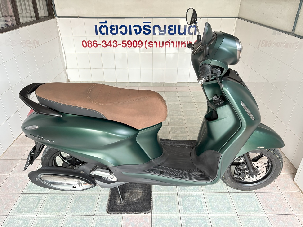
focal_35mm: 26
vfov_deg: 53.1
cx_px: 152
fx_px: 228
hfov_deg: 67.3
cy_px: 114
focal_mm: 5.96
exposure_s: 1/60
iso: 500
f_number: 1.6
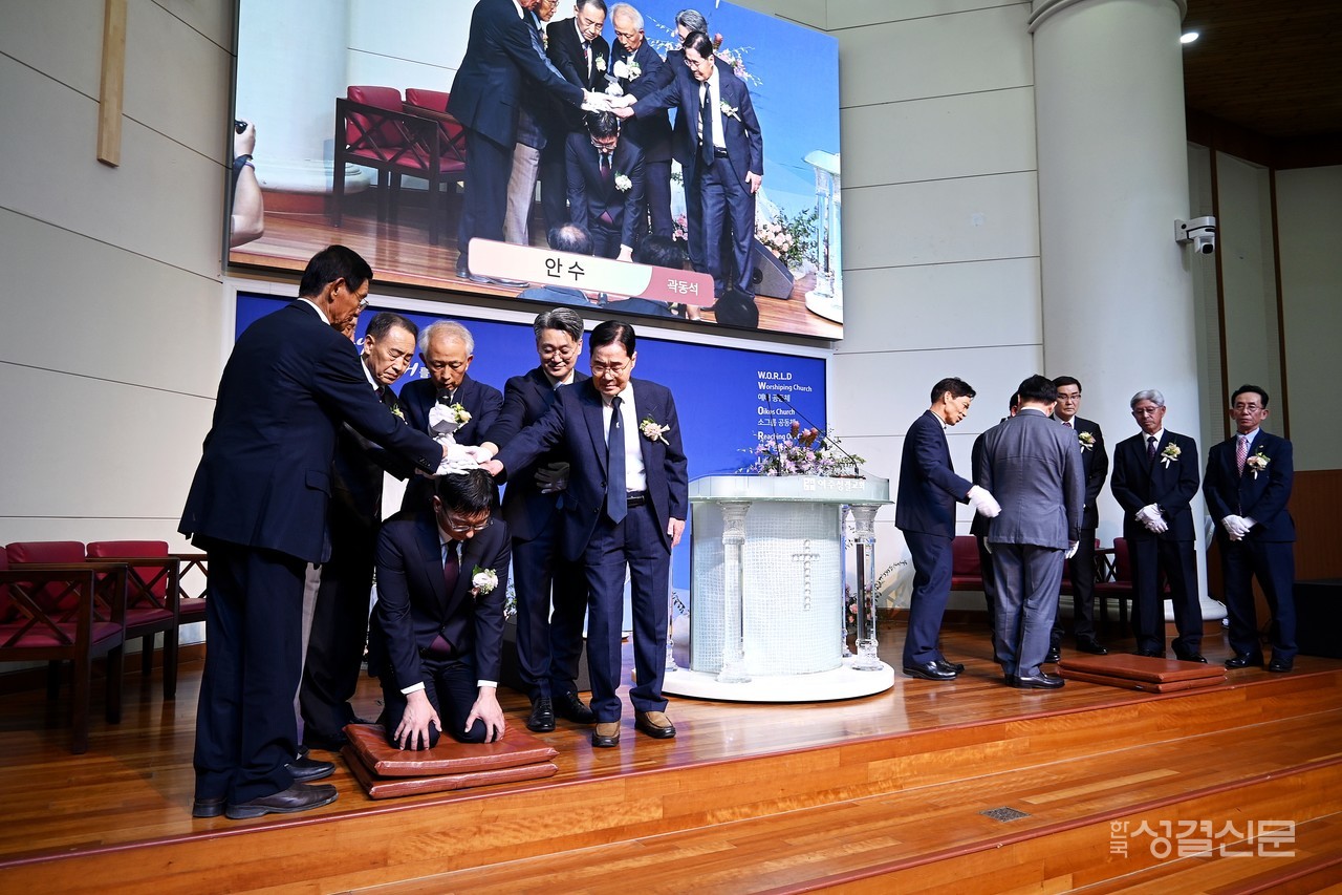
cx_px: 671
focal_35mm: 24
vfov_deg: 53.1
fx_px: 894
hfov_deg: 73.8
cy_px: 448
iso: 220
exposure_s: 1/60
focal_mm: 16
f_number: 4
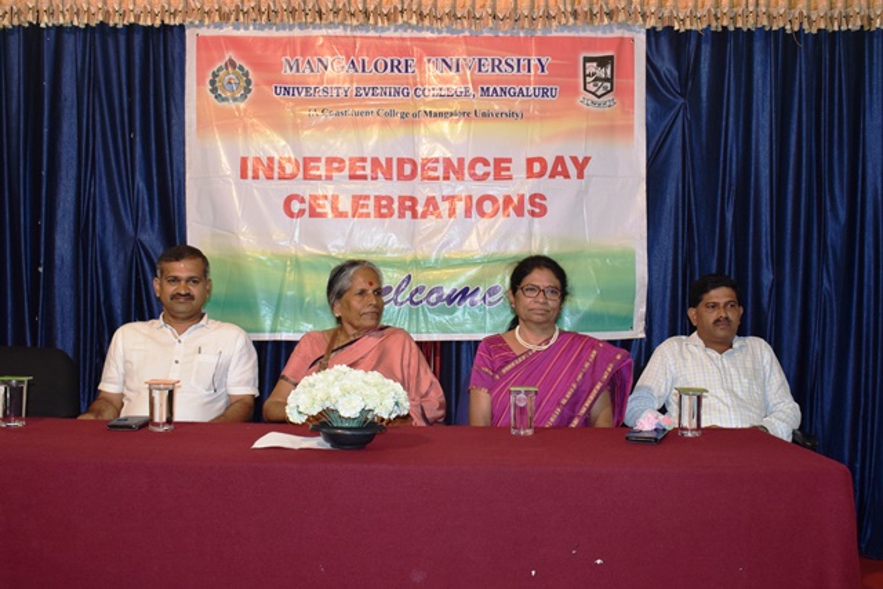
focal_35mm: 39
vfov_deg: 34.2
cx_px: 442
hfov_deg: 49.5
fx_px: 957
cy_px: 294
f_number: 13
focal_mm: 26
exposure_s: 1/30
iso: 1600
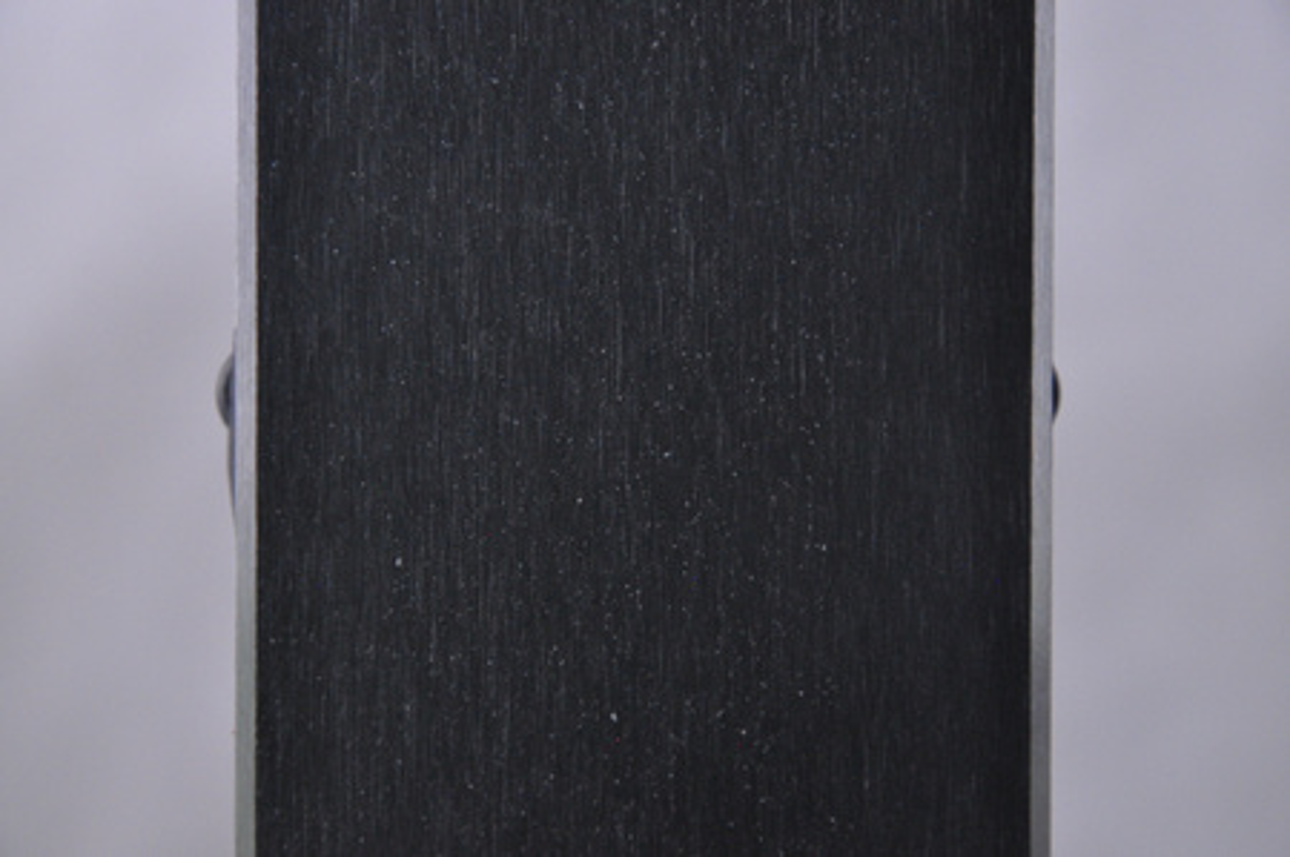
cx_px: 645
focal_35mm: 158
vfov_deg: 8.7
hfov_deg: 13.1
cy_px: 428
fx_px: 5638
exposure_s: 1/125
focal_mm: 105
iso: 3200
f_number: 9.5
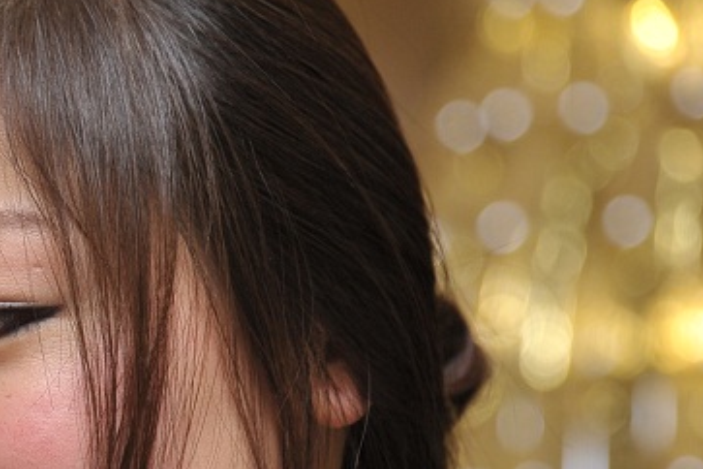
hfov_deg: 6.4
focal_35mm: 323
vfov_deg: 4.3
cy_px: 433
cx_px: -3
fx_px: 6307
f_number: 6.3
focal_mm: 145
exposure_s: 1/80
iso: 1000
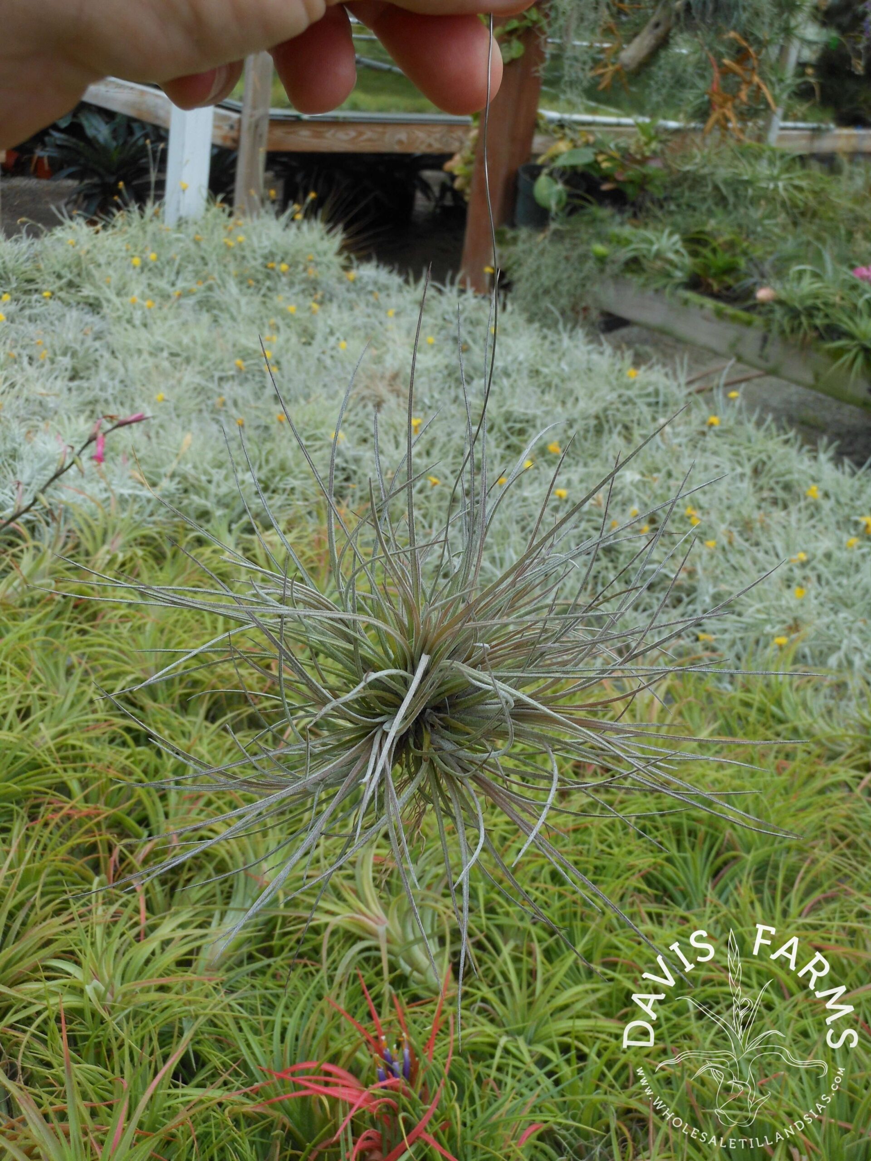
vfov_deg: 47.9
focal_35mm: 39
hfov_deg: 36.8
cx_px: 436
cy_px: 580
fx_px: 1308
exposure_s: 1/160
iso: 80
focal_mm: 6.9
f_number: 4.3
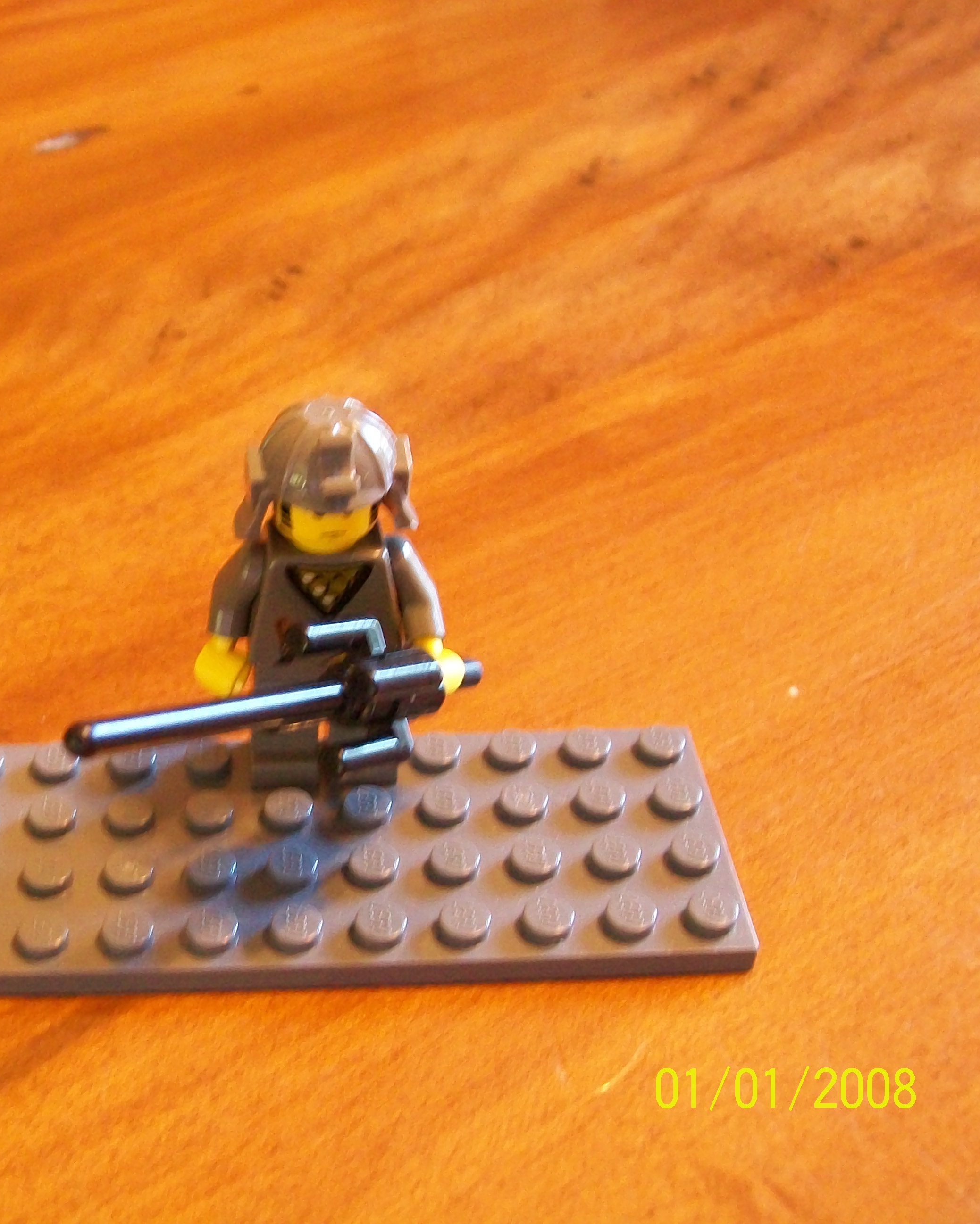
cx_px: 181
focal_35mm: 47
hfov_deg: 31.2
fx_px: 1704
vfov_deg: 39.5
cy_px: 612
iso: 200
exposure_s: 1/8
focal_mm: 6
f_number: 2.7
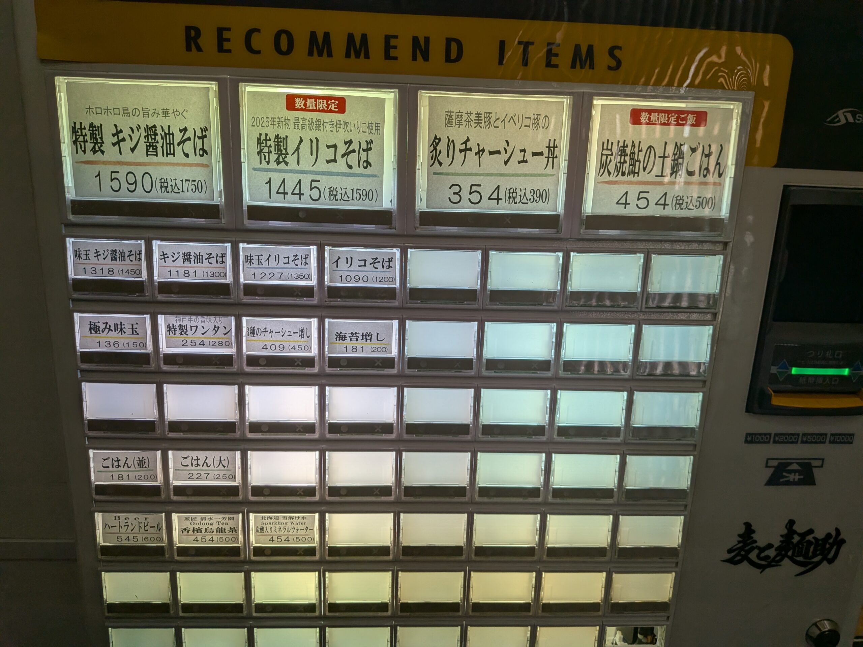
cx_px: 432
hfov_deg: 71.6
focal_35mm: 24
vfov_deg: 56.8
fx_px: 598
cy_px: 324
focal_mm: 4.53
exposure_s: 1/314
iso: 23
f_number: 1.7
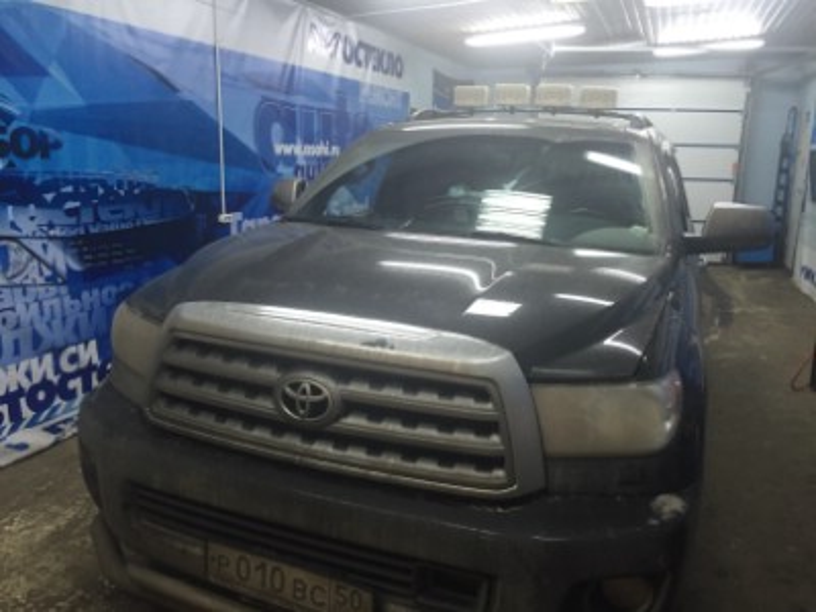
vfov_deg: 48.2
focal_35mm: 29
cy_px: 306
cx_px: 408
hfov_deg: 61.7
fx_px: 684
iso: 160
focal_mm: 4.15
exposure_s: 1/33
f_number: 2.2
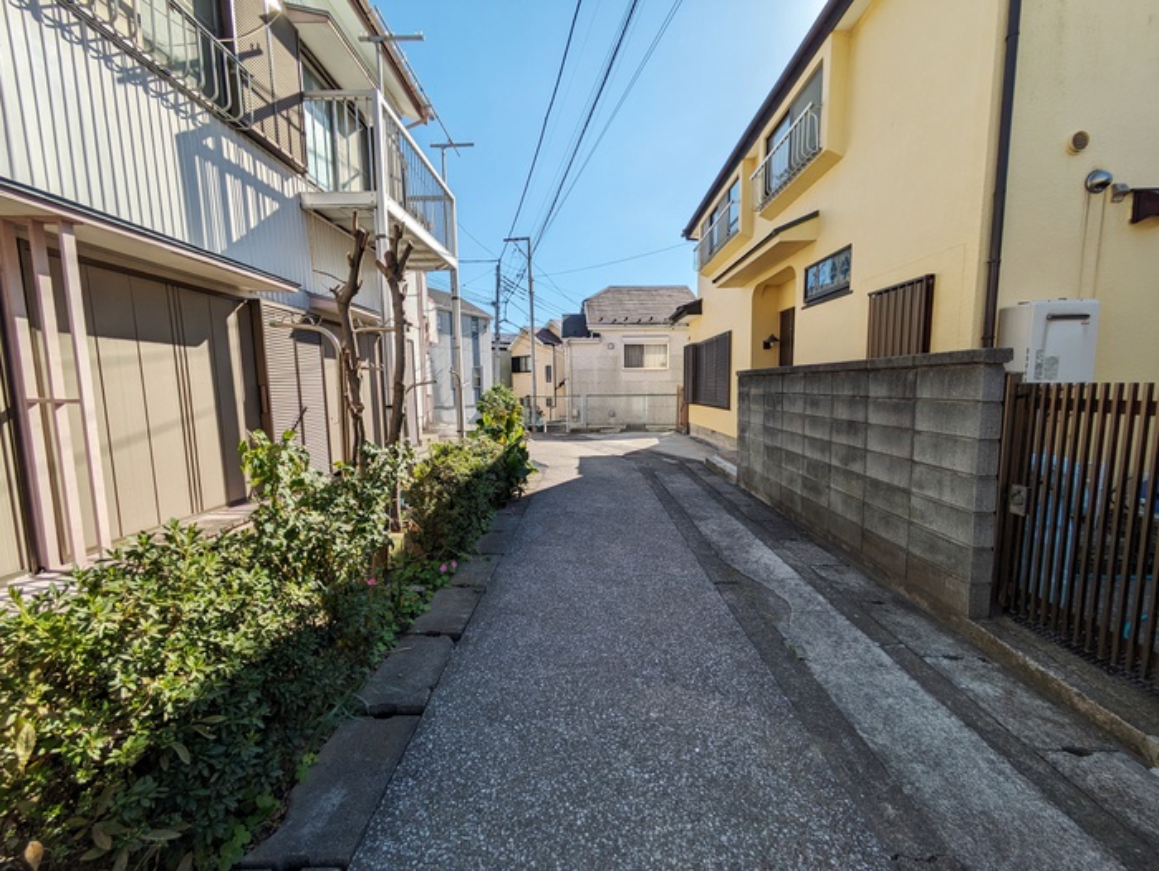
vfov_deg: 85.7
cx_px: 580
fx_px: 469
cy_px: 436
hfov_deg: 102.0
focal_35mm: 14
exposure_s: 1/1965
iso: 47
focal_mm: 1.83
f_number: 2.2
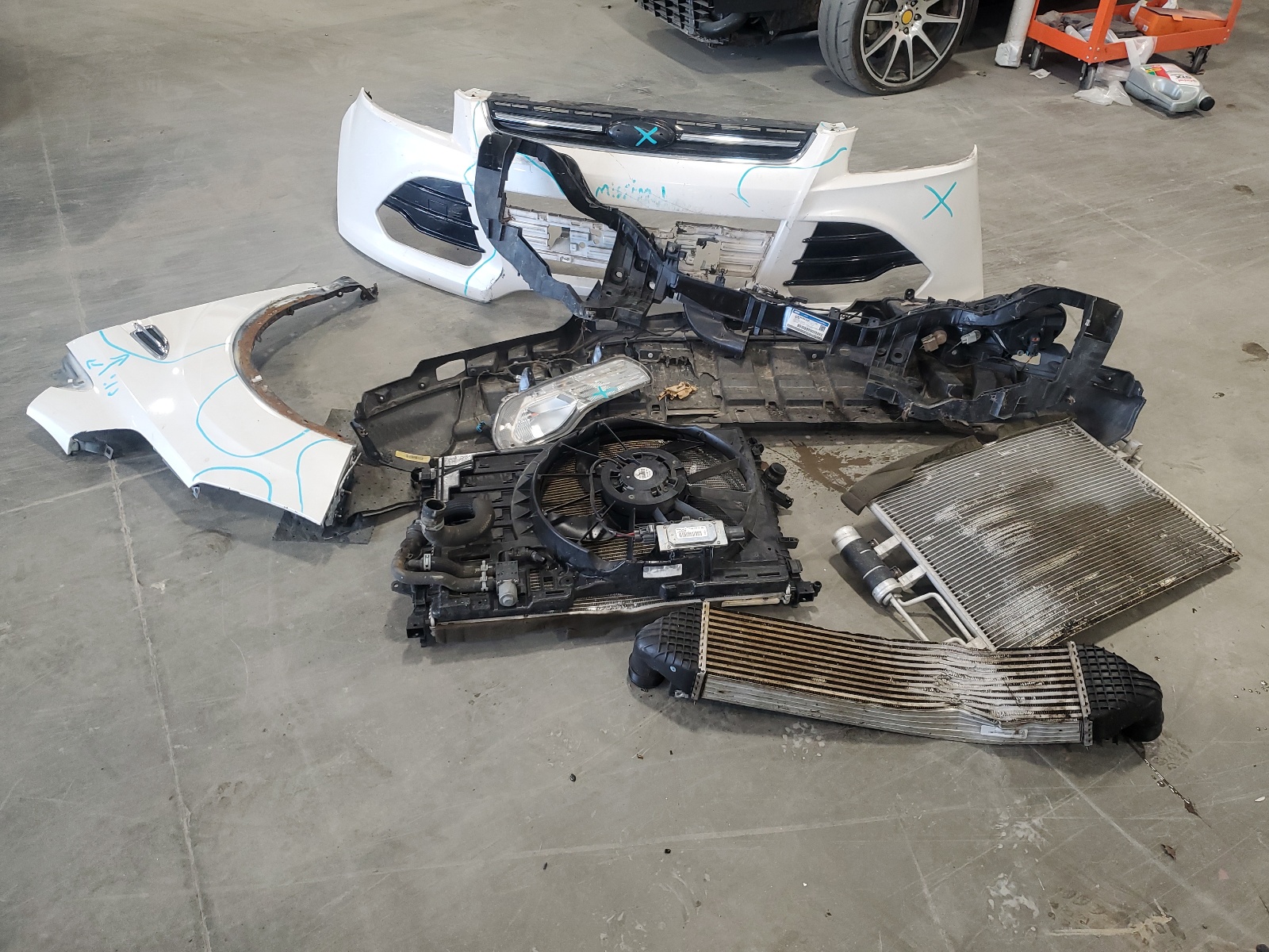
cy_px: 476
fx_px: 953
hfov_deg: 67.3
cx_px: 634
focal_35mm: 26
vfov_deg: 53.1
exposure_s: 1/60.2
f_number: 1.5
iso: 75
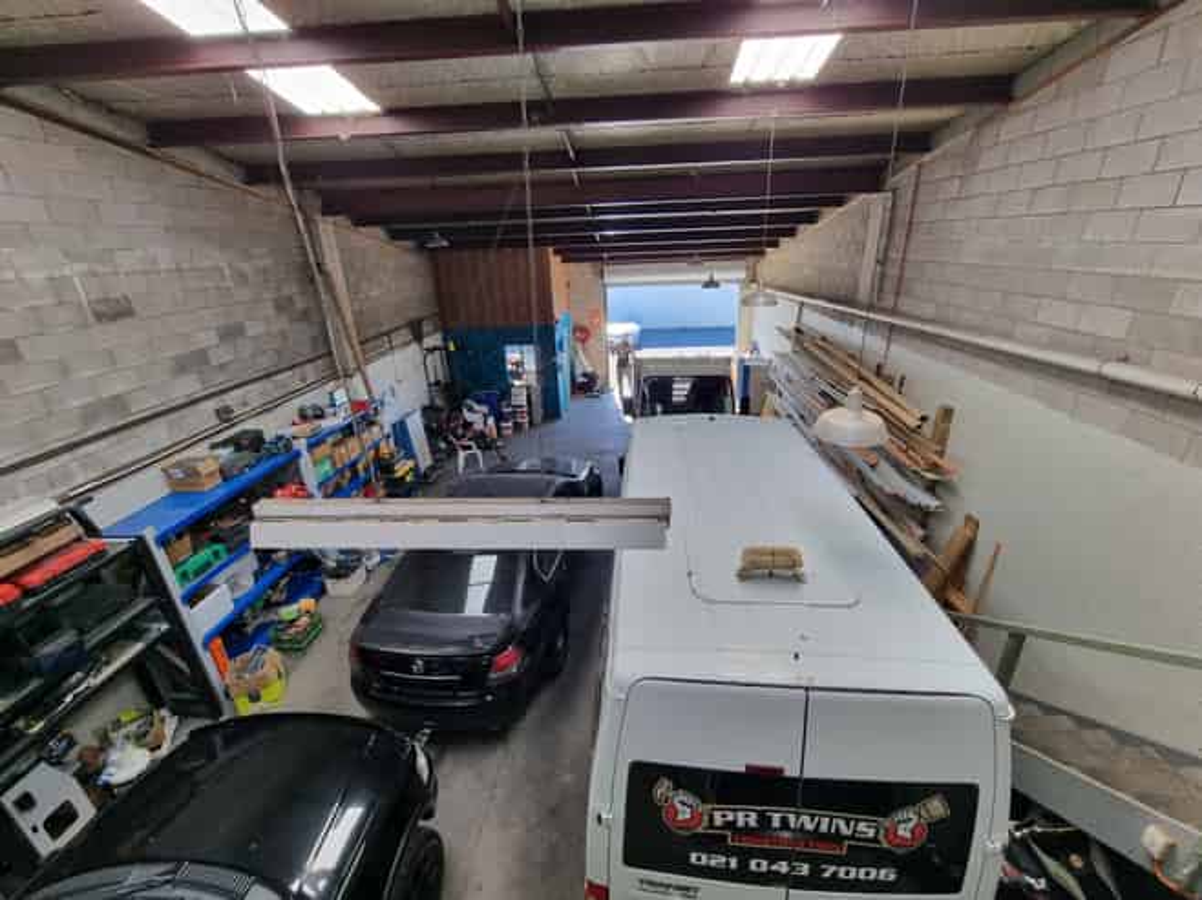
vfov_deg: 89.9
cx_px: 601
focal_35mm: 13
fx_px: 451
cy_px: 450
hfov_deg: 106.2
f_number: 2.2
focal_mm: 2.2
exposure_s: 1/100
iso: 64
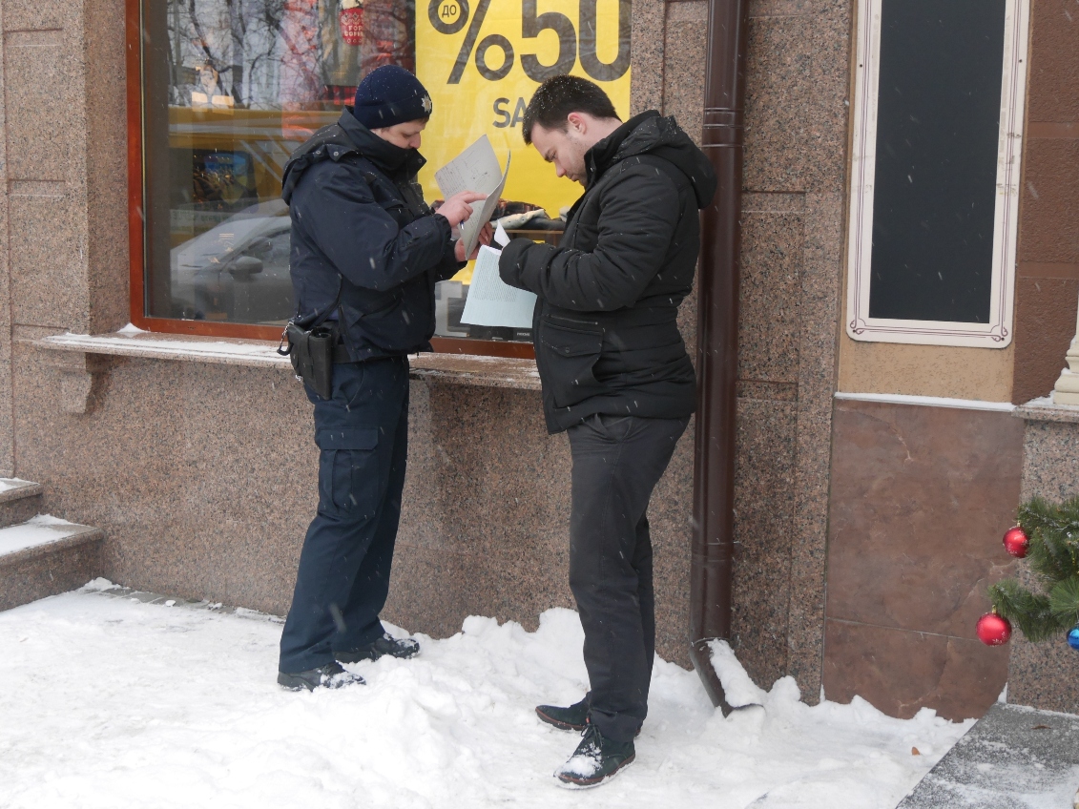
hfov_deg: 39.7
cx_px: 540
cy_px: 404
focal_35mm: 48
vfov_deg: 30.3
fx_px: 1496
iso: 800
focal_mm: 24
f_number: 4.1
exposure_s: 1/125
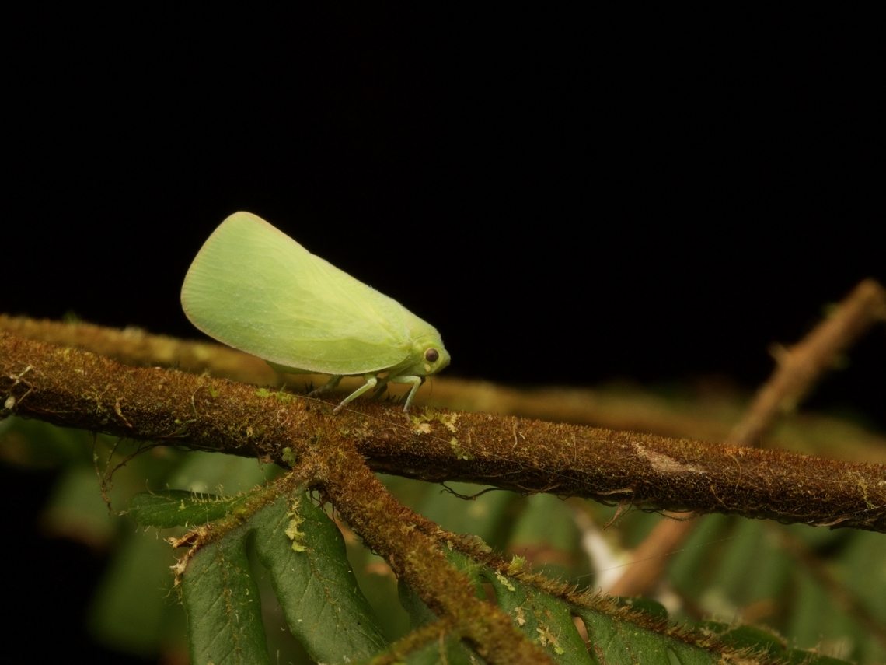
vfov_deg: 12.3
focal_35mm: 120
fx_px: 3071
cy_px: 332
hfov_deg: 16.4
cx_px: 443
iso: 400
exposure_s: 1/125
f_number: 13
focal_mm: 60
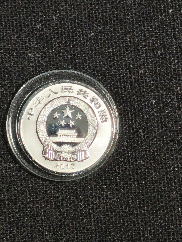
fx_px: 897
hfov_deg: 11.6
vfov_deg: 15.4
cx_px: 91
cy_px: 121
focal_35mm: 128
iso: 50
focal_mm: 4.94
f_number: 1.5
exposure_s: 1/520
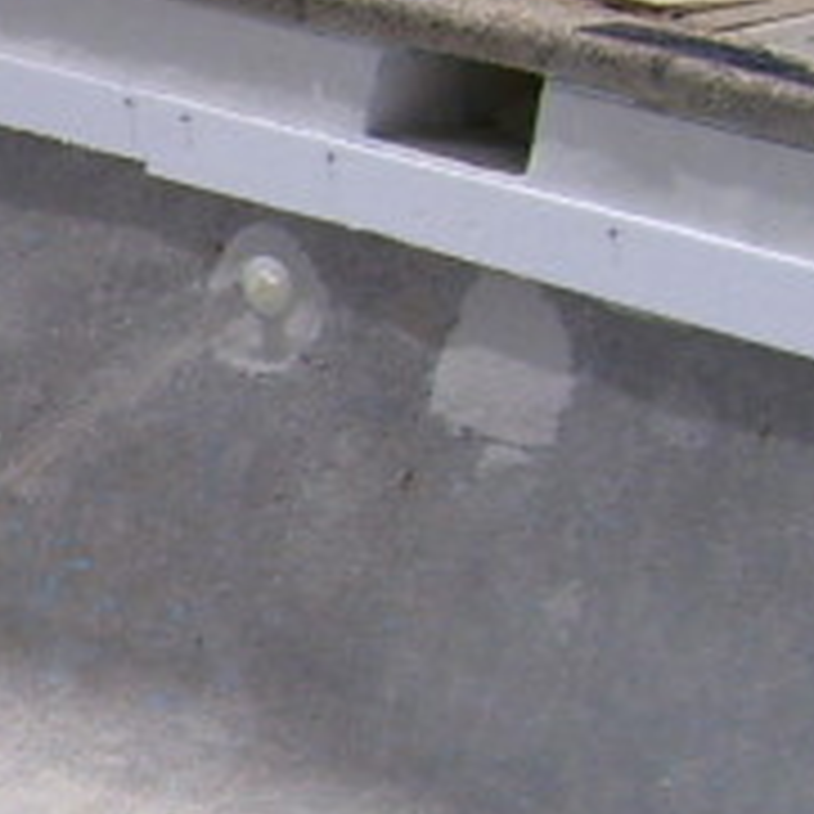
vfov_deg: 9.4
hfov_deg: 8.5
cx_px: -1273
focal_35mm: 185
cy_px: 576
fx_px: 4922
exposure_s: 1/1500
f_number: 4.8
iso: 80
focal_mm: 6
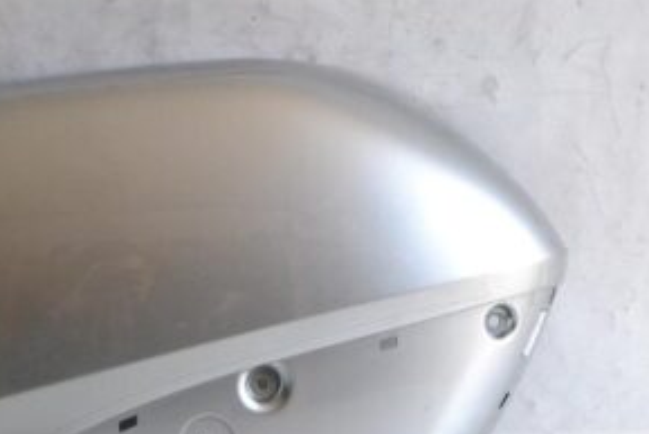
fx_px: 1461
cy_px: 319
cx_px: 128
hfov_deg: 24.6
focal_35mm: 81
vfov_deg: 16.8
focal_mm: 26
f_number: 9
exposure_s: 1/250
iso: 3200
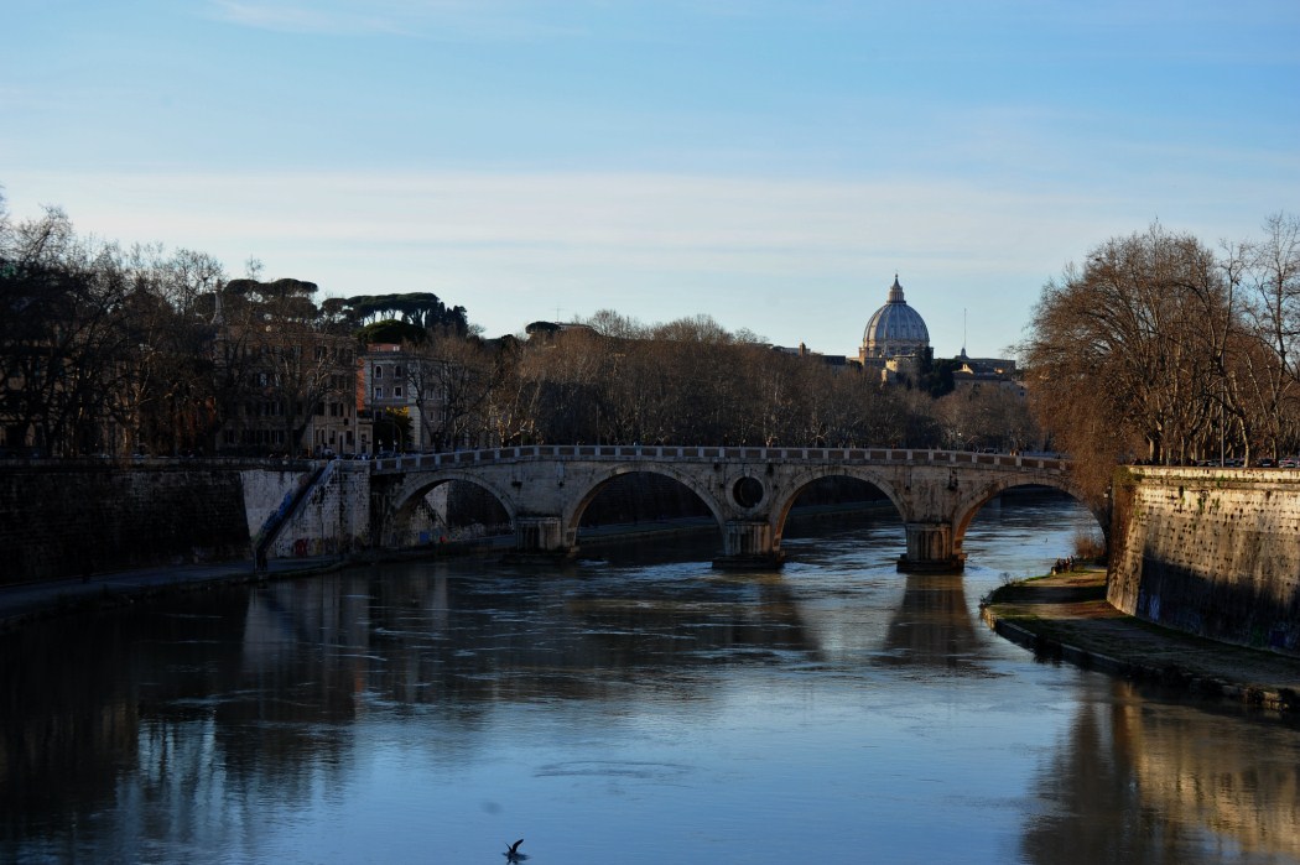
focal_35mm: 75
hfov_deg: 27.0
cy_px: 432
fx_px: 2707
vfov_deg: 18.2
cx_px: 650
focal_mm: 75
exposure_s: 1/250
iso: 200
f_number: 8
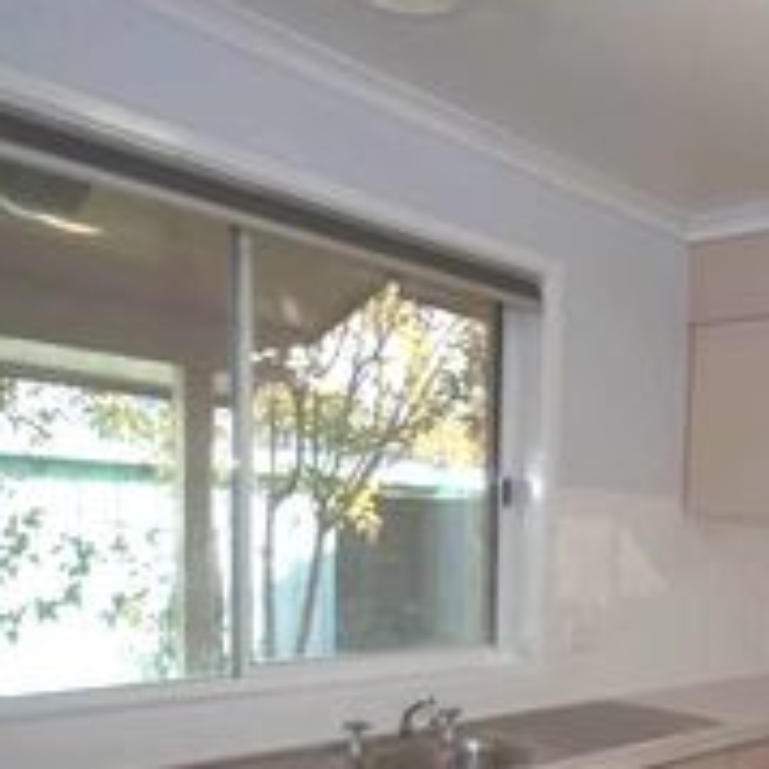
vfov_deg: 42.3
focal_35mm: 39
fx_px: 969
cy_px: 548
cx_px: 756
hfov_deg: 38.7
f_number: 5
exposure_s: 1/100
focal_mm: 11.5
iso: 200
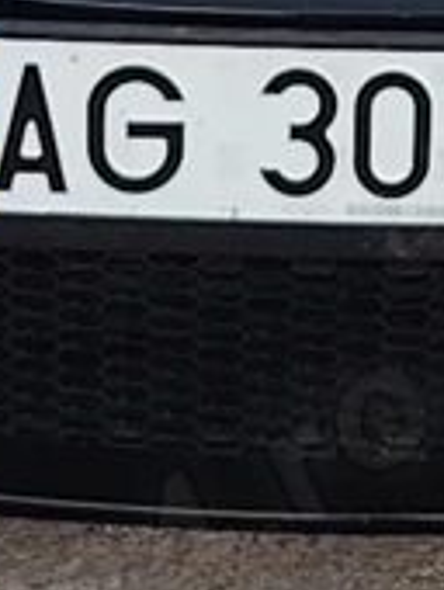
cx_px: 461
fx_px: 5340
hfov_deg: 4.8
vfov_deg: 6.0
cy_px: -941
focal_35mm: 313
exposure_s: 1/100
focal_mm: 5.25
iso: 104
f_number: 1.75
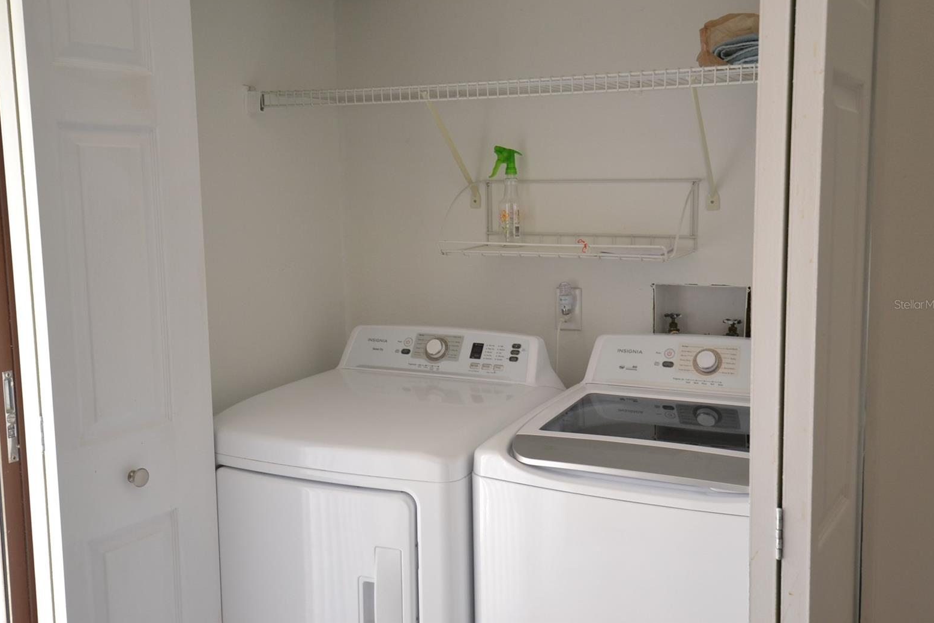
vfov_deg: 36.0
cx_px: 468
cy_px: 304
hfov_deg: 51.9
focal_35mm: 37
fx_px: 960
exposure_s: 1/60
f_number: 4.5
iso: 640
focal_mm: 24
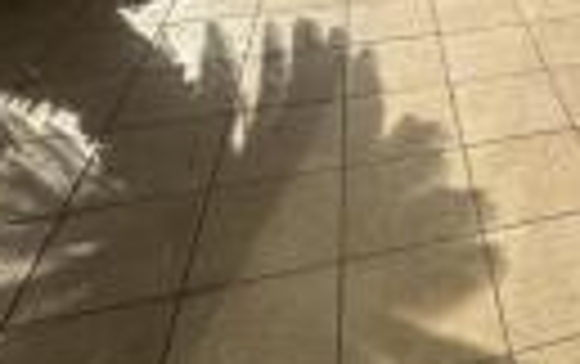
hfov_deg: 38.4
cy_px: -198
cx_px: 584
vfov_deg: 22.5
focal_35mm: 46
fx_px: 728
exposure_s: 1/2053
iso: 50
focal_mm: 2.22
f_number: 2.2
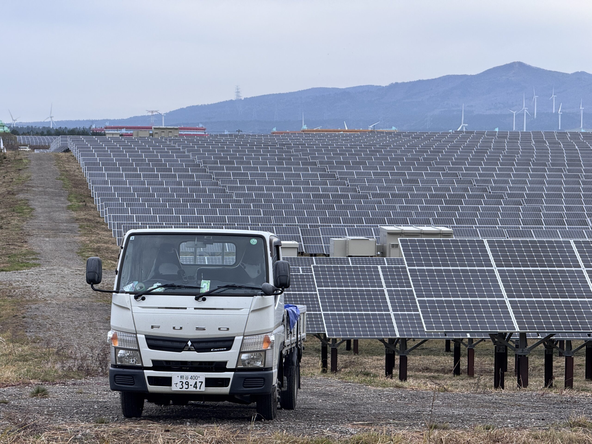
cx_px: 296
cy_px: 222
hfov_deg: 16.4
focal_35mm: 120
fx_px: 2052
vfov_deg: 12.3
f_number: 2.8
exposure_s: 1/407
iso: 50
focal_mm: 15.66
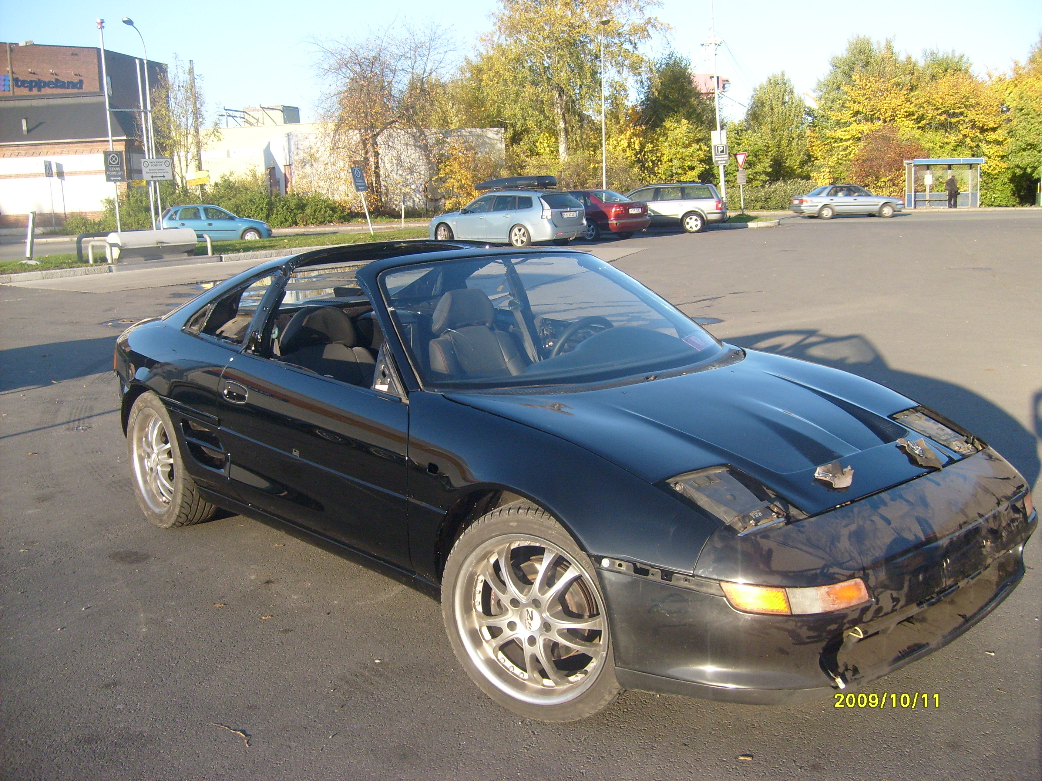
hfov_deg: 52.6
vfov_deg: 40.7
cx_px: 521
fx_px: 1054
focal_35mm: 35
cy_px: 390
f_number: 7.1
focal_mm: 5.8
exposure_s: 1/90
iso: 80
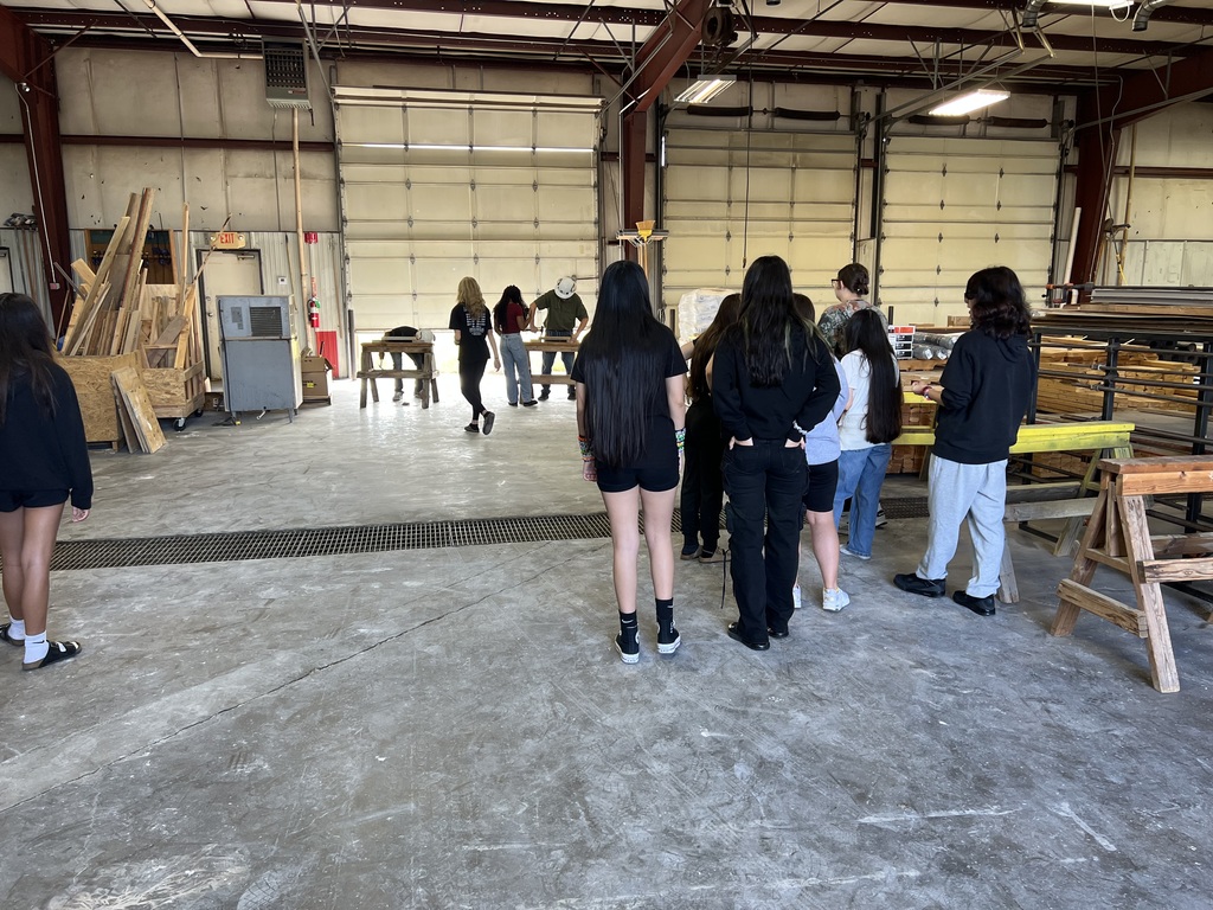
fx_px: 911
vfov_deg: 53.1
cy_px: 455
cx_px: 606
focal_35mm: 26
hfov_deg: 67.3
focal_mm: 5.7
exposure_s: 1/120
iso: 64
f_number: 1.5
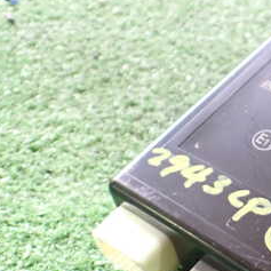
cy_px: 180
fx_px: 593
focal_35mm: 67
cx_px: 281
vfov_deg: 25.6
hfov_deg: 24.4
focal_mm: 5.4
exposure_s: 1/30
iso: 1250
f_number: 2.3
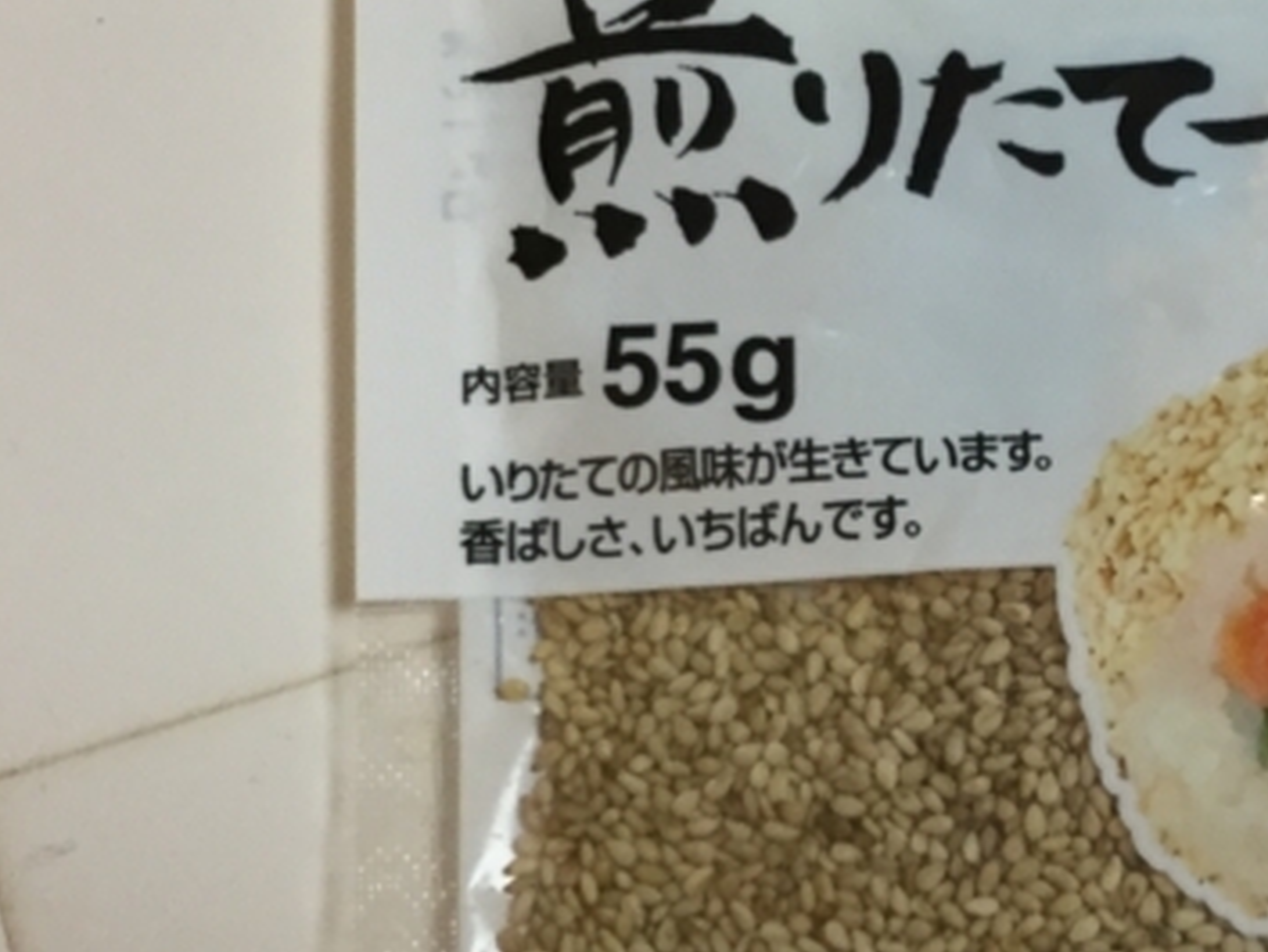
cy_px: 571
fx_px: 3298
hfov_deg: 21.5
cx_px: 1031
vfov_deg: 16.4
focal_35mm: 90
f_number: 2.4
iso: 64
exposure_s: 1/30
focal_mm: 3.3
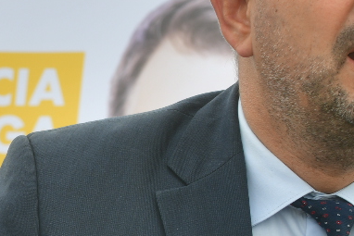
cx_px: -48
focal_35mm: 297
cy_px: 176
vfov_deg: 4.6
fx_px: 2921
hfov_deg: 6.9
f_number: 7.1
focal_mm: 70
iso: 100
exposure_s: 1/100
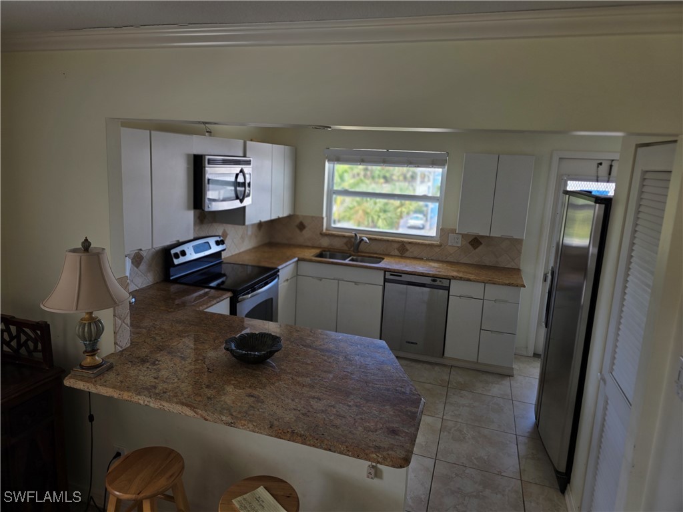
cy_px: 256
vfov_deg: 58.9
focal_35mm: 23
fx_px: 454
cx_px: 342
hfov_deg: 73.9
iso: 16
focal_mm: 6.3
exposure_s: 1/120
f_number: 1.7
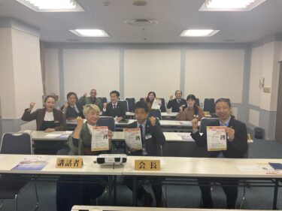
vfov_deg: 48.2
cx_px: 141
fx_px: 236
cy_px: 106
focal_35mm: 29
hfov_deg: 61.7
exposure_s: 1/50
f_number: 1.8
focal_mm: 3
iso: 40
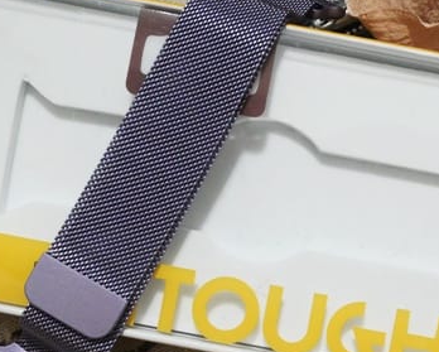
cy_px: 221
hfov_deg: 26.5
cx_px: 303
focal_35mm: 71
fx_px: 923
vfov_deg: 21.5
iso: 2500
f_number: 6.3
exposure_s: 1/60
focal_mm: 19
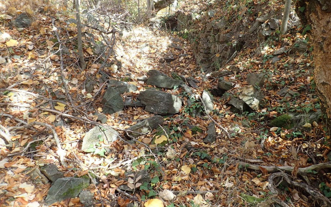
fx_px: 244
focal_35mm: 27
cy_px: 81
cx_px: 168
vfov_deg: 45.7
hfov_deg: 68.4
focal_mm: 4.5
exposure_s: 1/80
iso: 100
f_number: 2.8
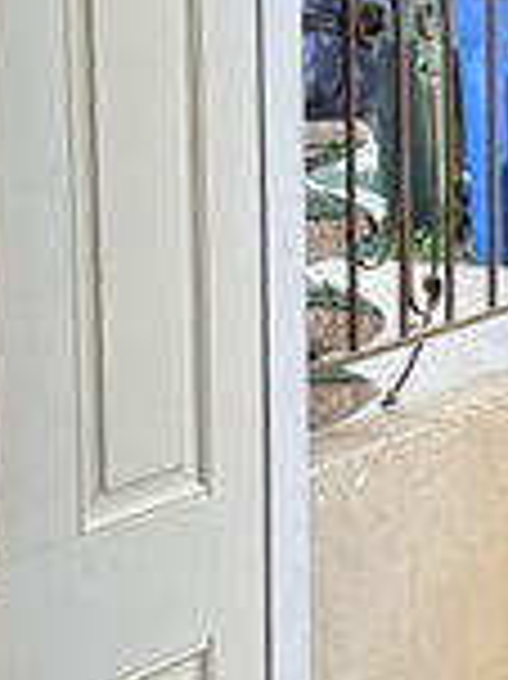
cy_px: 284
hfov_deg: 11.5
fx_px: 2391
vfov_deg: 16.2
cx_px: 836
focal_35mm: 122
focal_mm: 6.86
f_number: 1.78
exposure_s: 1/121
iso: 100
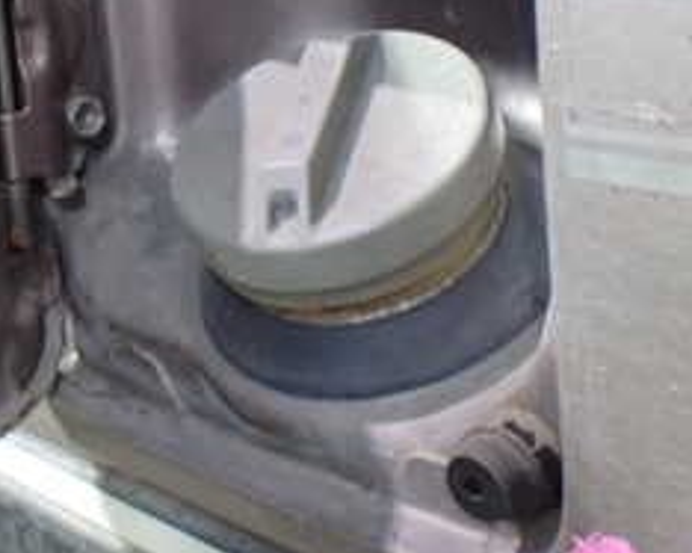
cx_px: -68
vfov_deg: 20.2
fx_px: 1535
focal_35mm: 75
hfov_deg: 23.8
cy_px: 109
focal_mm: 5.4
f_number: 2.3
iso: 800
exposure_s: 1/30
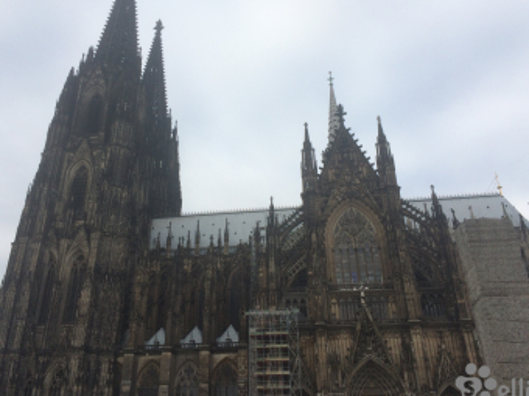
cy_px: 180
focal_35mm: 33
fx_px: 504
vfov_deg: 42.9
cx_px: 247
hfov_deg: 55.3
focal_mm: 4.15
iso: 32
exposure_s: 1/1001
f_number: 2.2
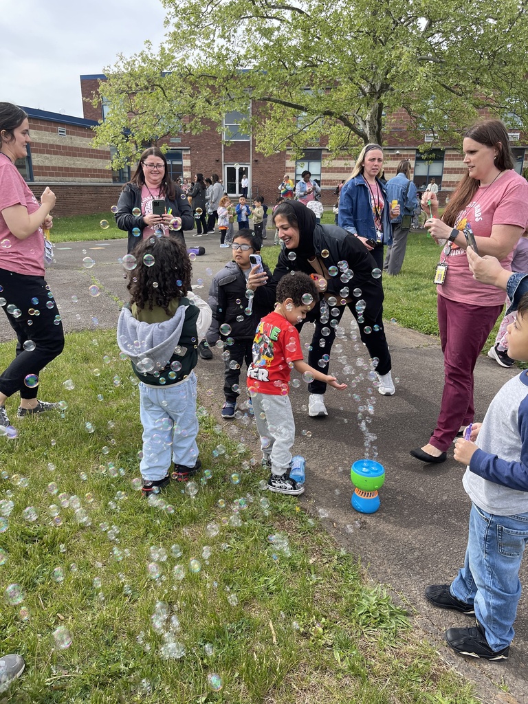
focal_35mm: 25
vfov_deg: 69.4
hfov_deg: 54.9
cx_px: 264
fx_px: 508
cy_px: 352
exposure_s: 1/1038
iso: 32
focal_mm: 5.1
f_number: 1.6
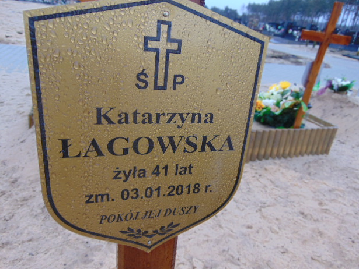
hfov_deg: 67.3
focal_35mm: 26
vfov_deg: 53.1
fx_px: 270
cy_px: 137
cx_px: 182
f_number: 3
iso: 80
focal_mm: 4.5
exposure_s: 1/100
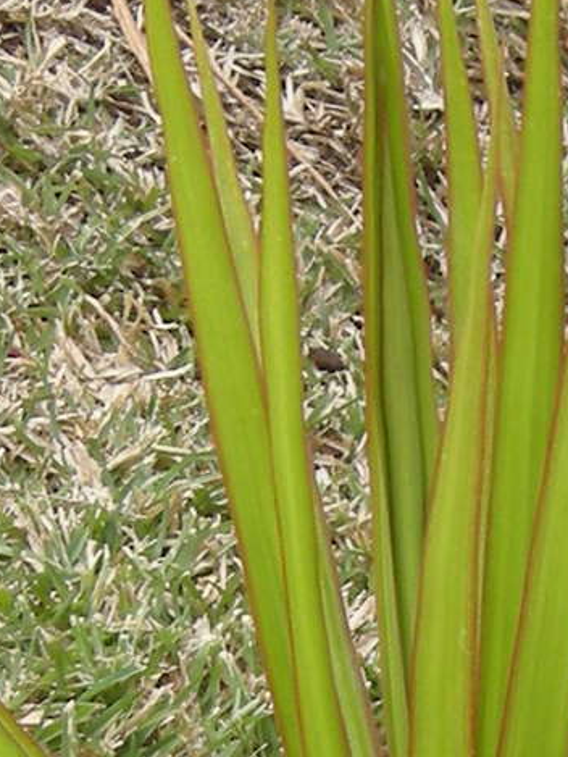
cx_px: 332
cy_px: 1196
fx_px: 3914
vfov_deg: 10.6
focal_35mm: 179
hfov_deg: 8.3
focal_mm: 7.5
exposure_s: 1/84
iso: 64
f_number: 3.4
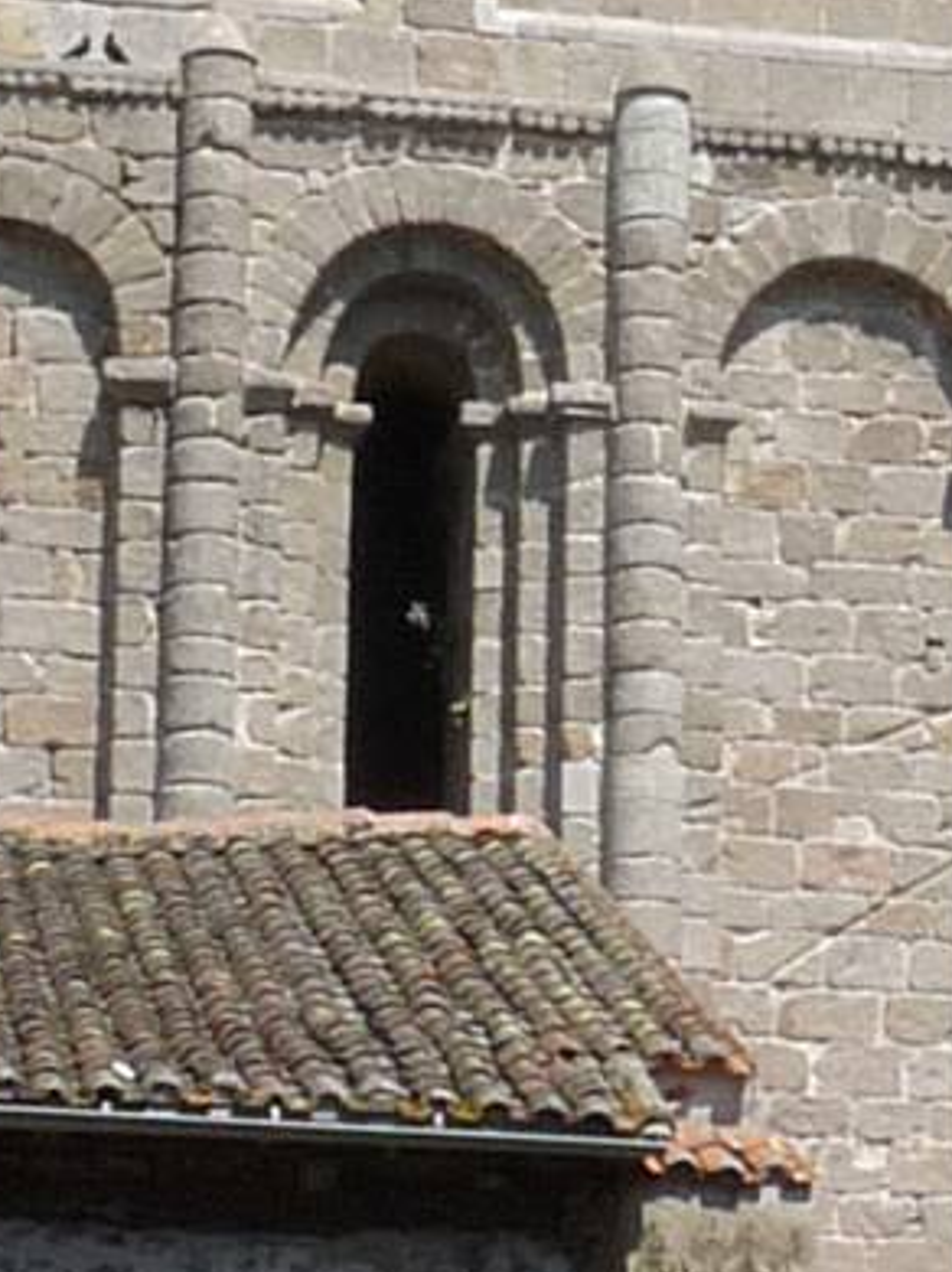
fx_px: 7232
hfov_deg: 7.5
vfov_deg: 10.0
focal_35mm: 197
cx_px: 968
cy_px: 356
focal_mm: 4.8
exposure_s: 1/400
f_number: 5.6
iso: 100
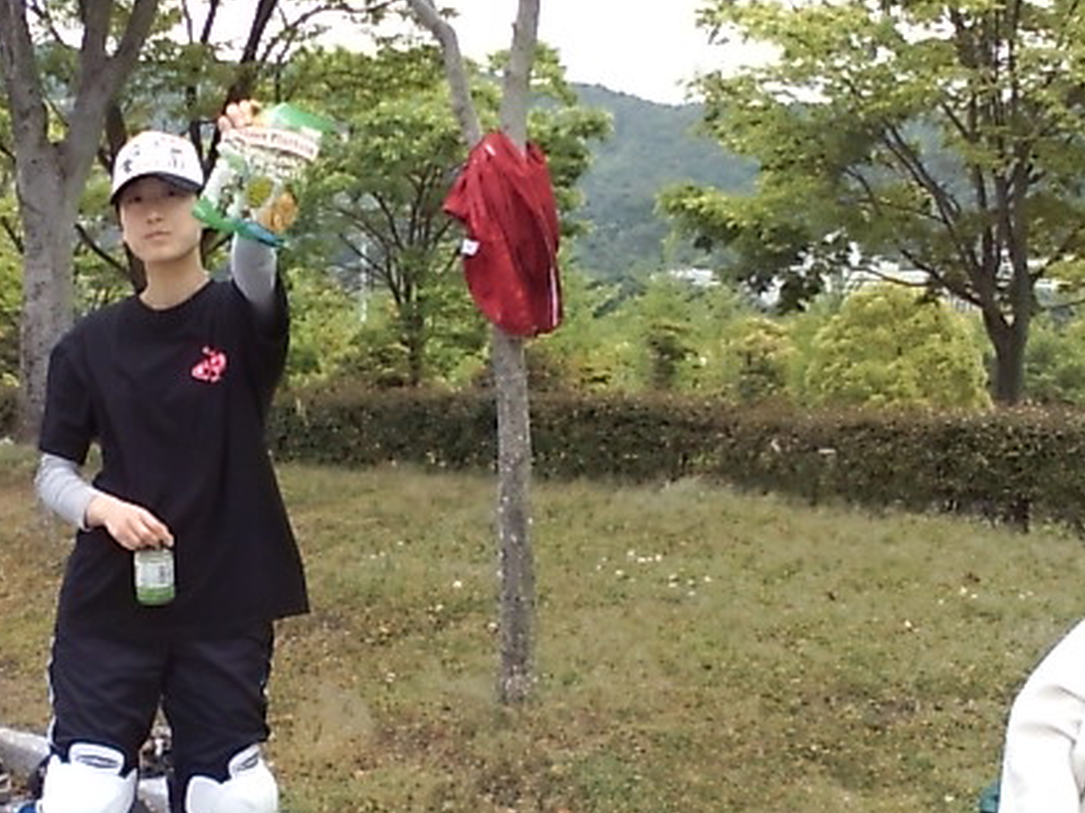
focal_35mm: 45
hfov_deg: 40.8
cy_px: 597
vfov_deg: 31.7
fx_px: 1410
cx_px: 258
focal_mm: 3.73
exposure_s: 1/357
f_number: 3.5
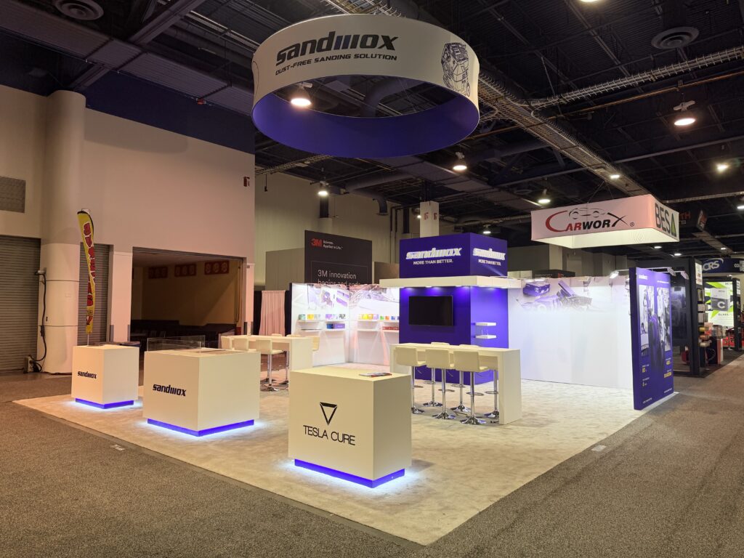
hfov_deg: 71.6
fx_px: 516
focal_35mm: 24
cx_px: 372
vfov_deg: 56.8
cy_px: 279
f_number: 1.78
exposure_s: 1/120
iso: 80
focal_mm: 6.76
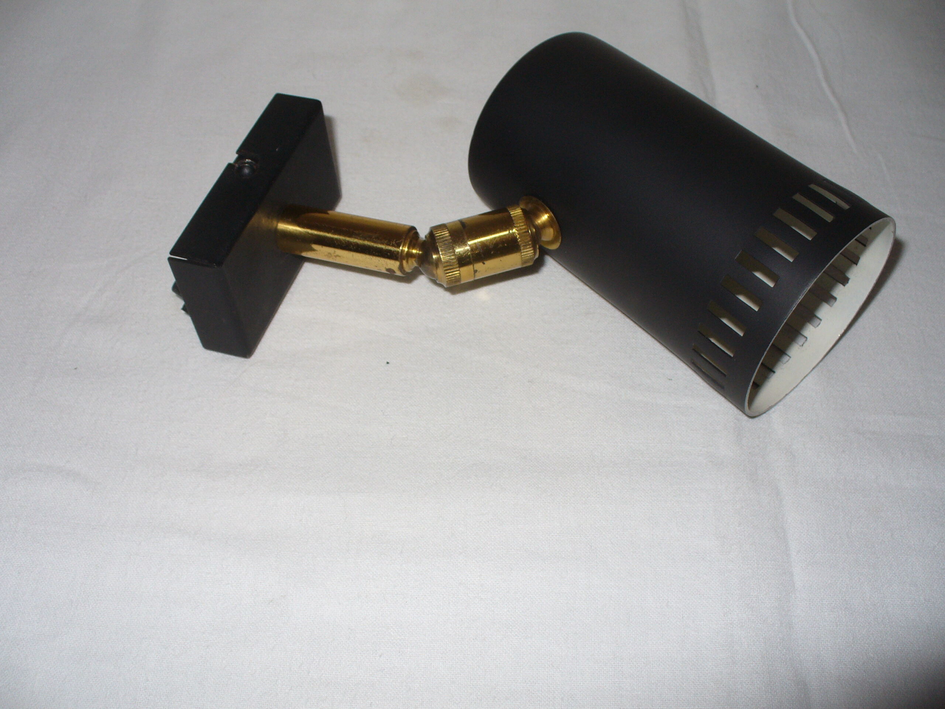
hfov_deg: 50.1
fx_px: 1010
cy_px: 354
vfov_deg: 38.7
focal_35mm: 37
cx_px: 472
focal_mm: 6.1
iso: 100
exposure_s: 1/30
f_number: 2.8
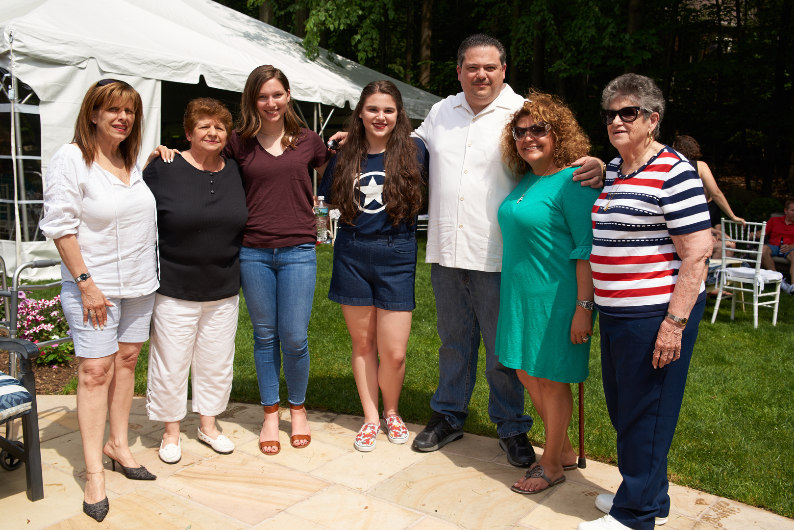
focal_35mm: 35
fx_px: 772
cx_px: 397
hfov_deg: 54.4
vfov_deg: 37.9
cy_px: 265
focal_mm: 35
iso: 100
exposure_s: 1/250
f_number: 5
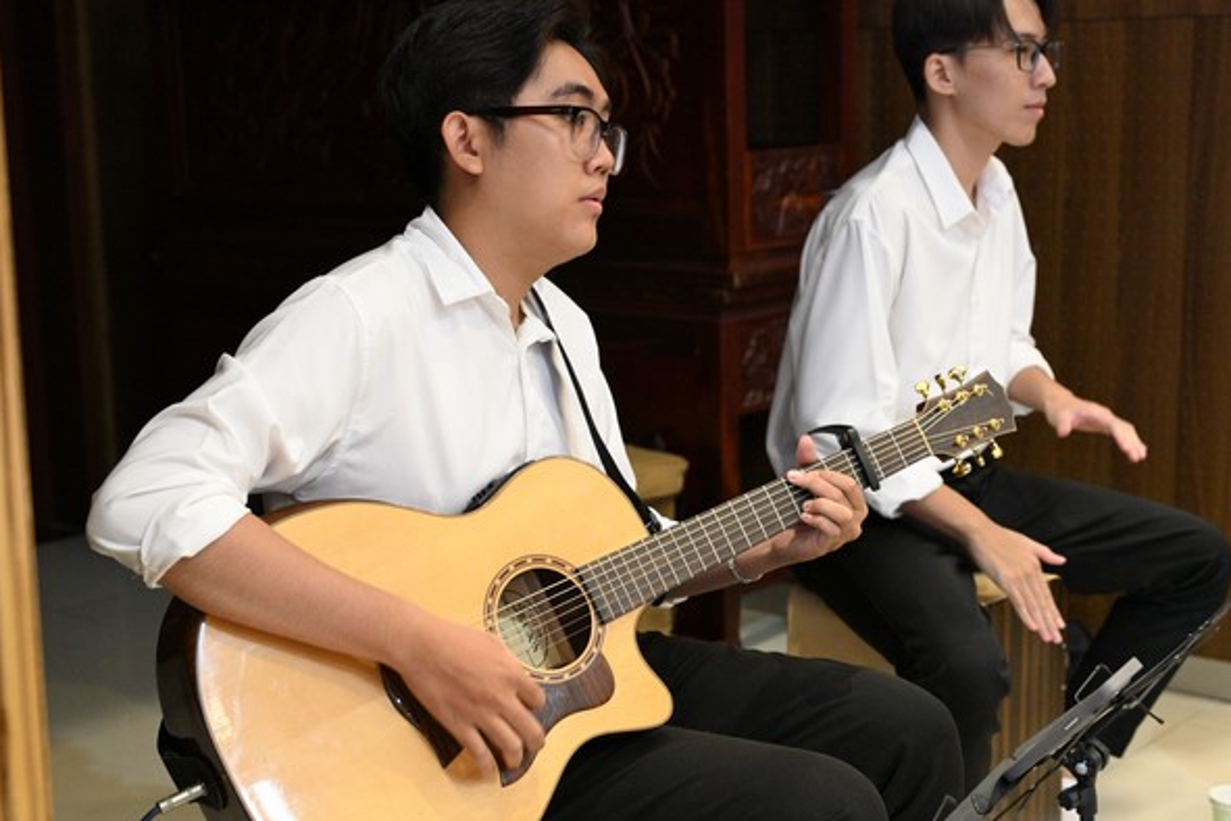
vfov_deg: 24.6
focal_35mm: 55
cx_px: 612
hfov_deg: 36.2
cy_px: 447
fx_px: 1881
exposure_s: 1/160
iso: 8000
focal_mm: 50
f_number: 4
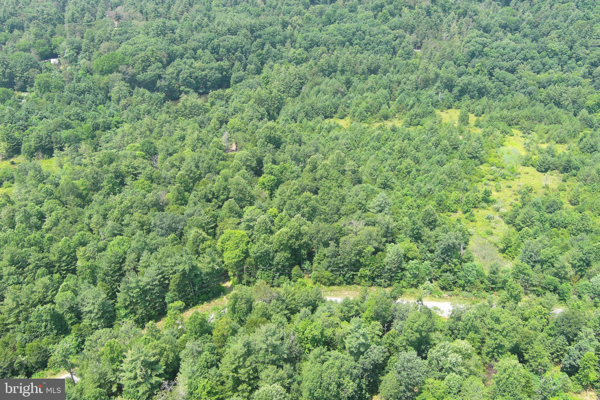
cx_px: 300
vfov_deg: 45.0
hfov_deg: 63.7
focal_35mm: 29
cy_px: 200
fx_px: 483
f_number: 2.8
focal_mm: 10.57
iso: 100
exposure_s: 1/286
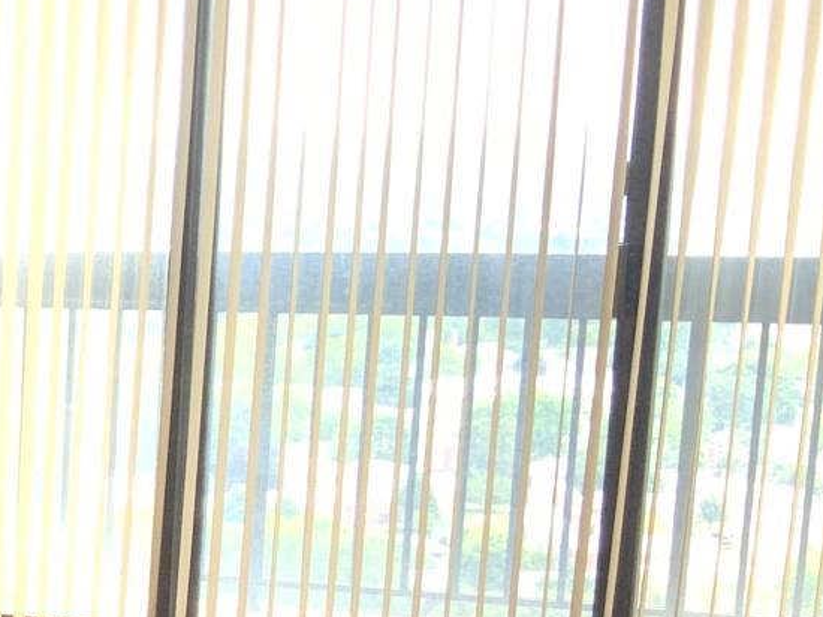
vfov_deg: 13.3
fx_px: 2567
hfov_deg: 16.3
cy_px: 743
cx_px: -495
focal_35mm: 108
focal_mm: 3
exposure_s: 1/120
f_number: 1.8
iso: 25
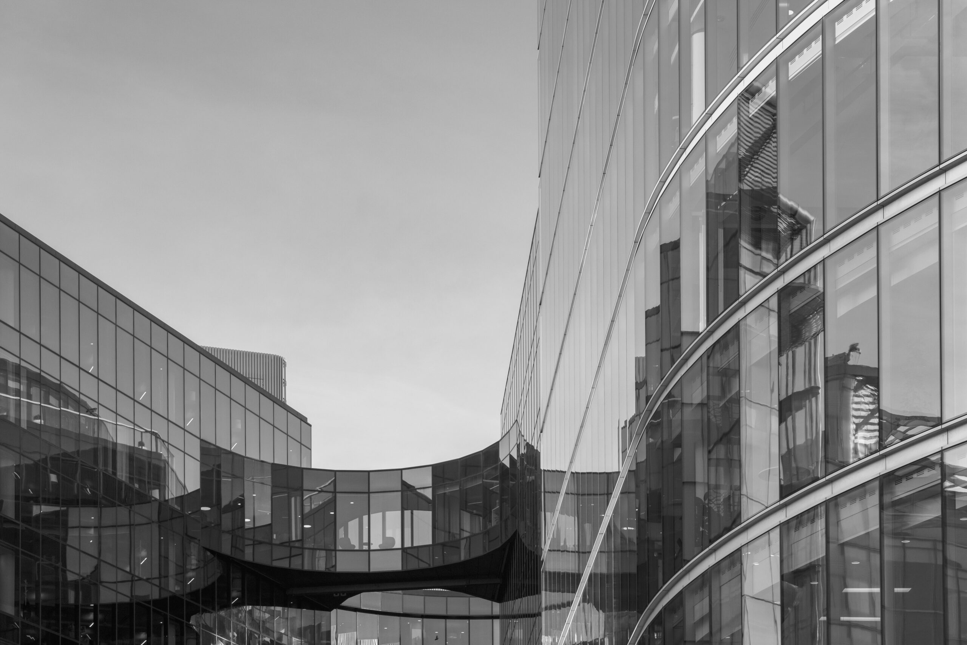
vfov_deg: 15.2
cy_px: 322
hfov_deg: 22.6
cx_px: 484
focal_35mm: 90
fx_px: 2417
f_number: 8
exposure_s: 1/320
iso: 400
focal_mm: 90
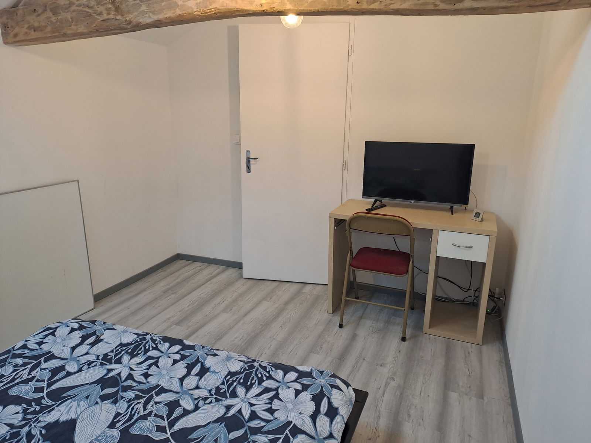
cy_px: 222
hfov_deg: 69.4
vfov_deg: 54.9
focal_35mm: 25
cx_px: 296
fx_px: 427
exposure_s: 1/50
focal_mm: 4.65
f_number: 1.8
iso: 125
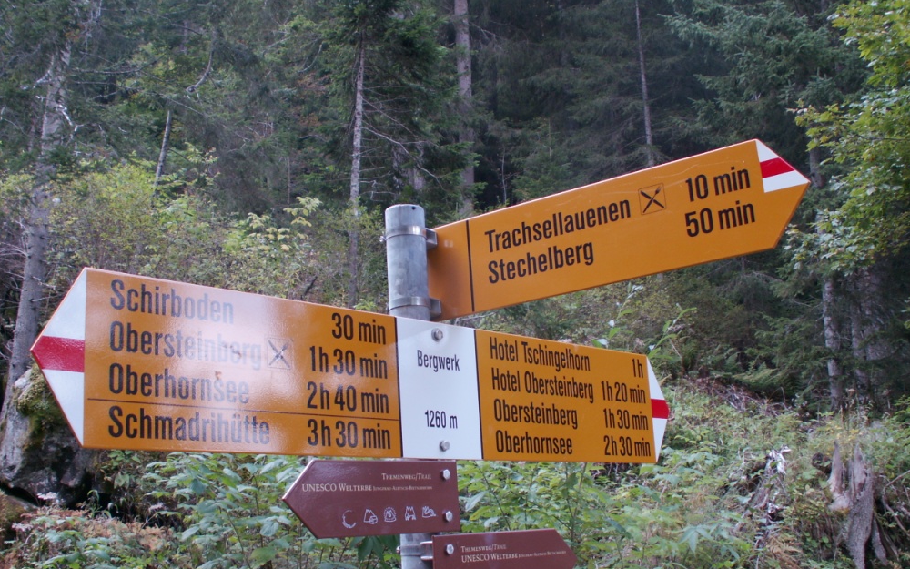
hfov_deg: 51.5
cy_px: 317
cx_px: 453
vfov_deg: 33.5
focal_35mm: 38
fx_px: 942
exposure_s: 1/50
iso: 50
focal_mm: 5.86
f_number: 2.8
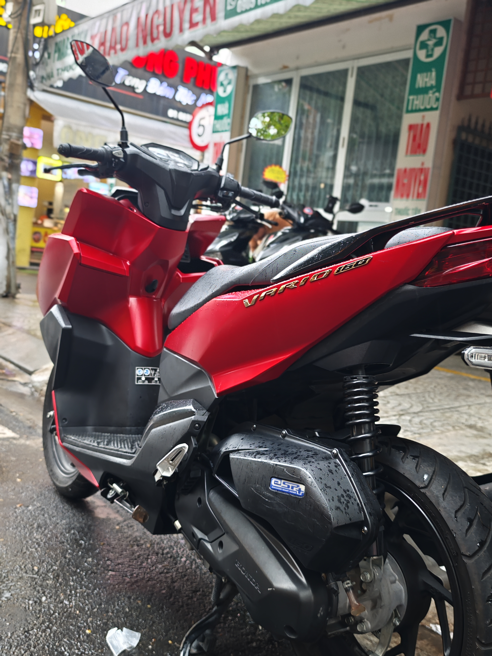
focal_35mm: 35
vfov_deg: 52.6
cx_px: 246
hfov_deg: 40.7
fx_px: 663
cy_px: 328
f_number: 1.63
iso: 1250
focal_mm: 8.72
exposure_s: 1/50
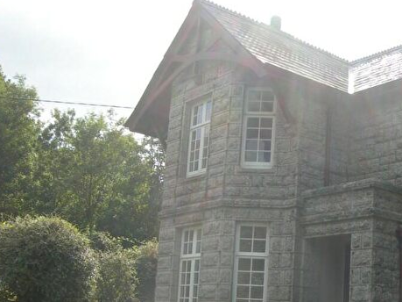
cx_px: 297
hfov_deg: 32.7
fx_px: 673
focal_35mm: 58
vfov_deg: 25.0
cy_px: 213
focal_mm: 7.8
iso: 50
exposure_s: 1/247
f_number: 4.8
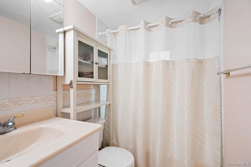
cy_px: 84
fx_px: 112
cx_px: 126
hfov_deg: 96.7
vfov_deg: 73.8
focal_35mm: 16
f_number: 5.6
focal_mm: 16
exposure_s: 1/80
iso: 500
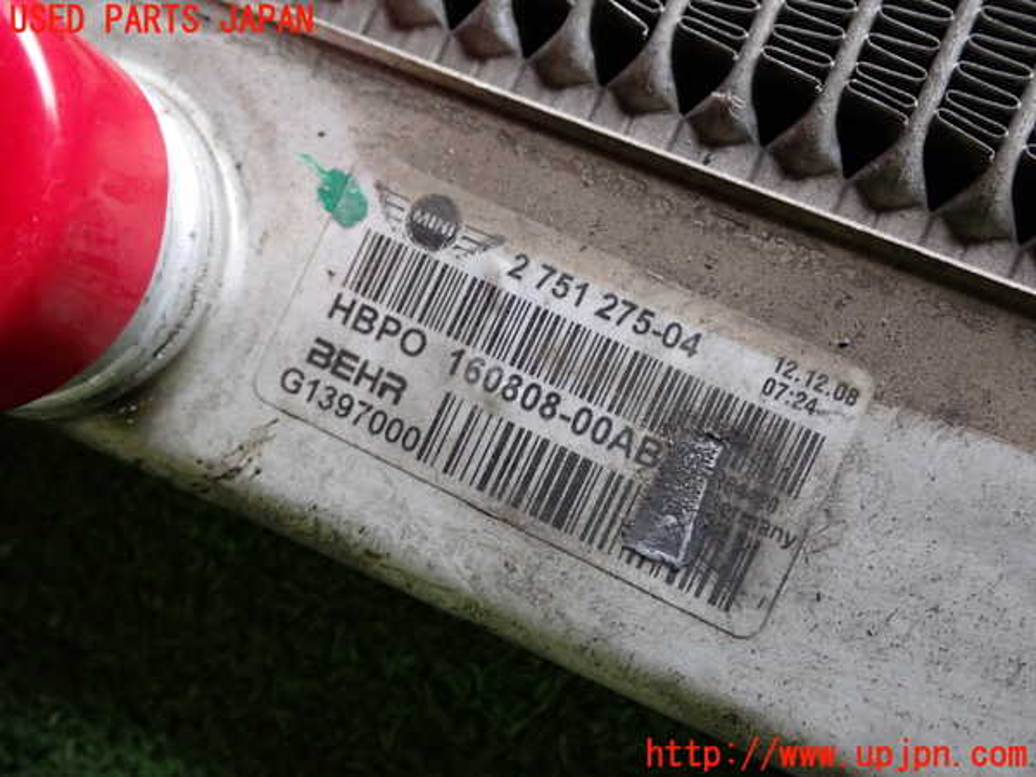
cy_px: 388
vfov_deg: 32.9
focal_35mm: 44
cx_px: 518
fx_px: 1317
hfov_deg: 42.9
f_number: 2.9
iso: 250
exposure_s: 1/40
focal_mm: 7.84
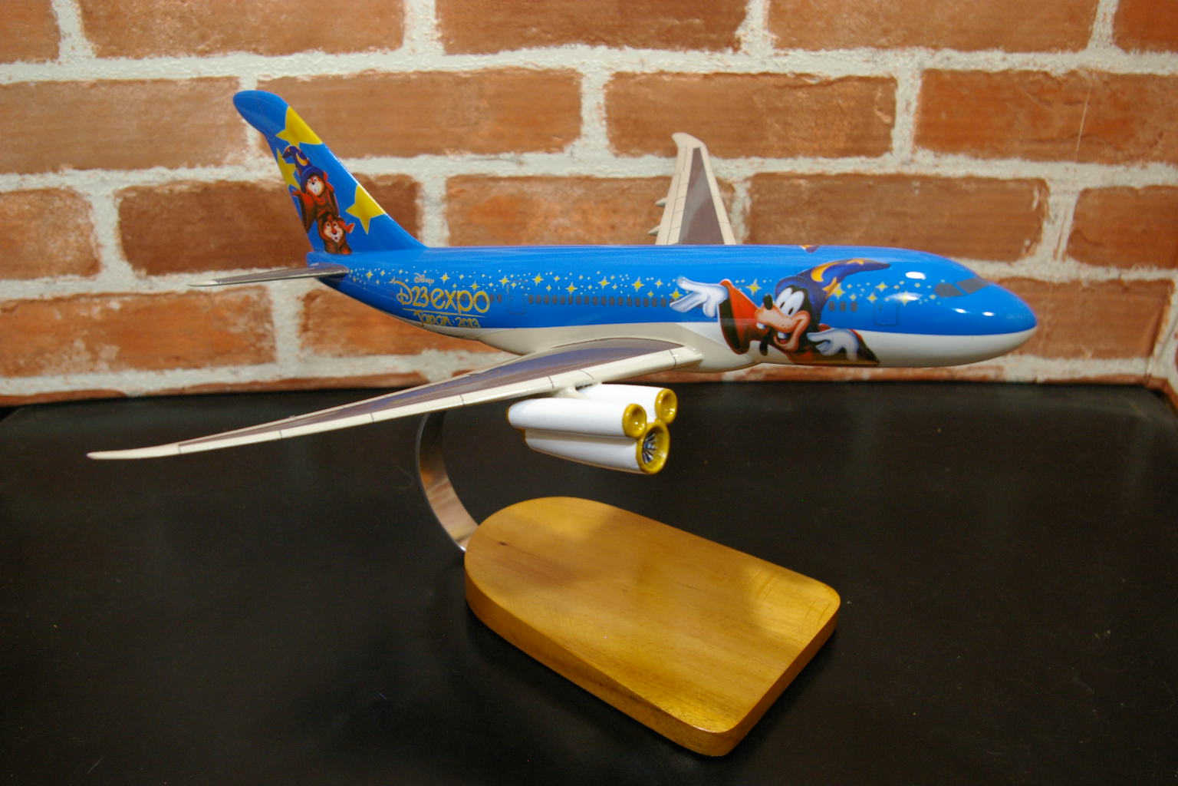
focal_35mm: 42
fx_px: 1374
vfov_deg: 31.9
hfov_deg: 46.4
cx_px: 589
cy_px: 393
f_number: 5.6
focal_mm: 28
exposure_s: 1/30
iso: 800
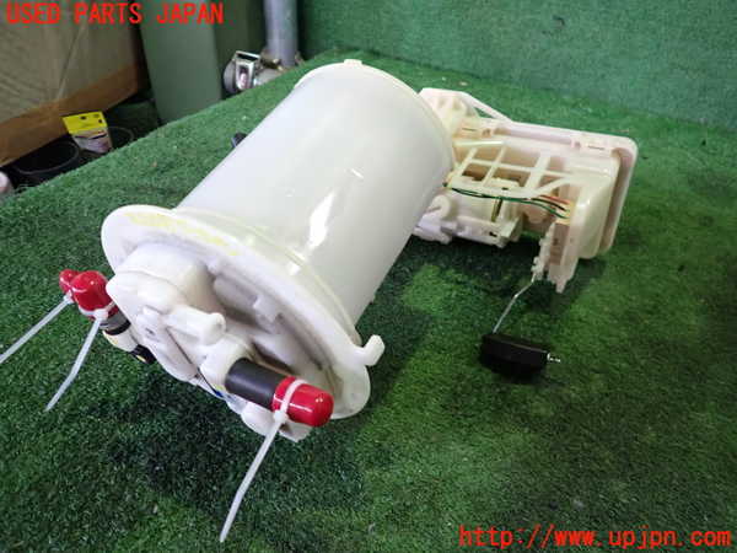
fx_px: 532
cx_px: 368
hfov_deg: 69.4
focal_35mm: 25
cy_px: 276
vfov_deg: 54.9
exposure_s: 1/30
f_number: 2
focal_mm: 4.5
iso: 250
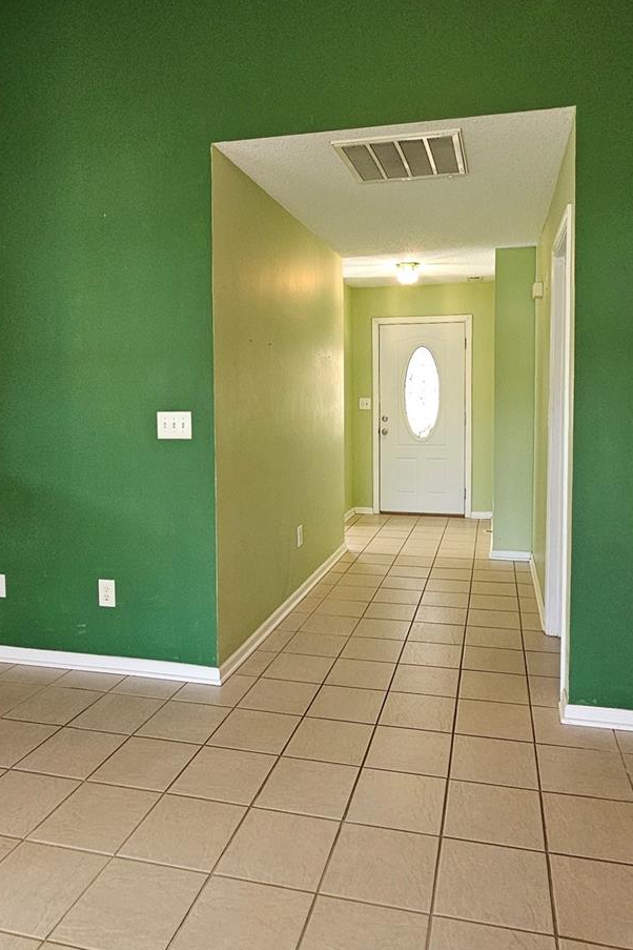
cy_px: 418
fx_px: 607
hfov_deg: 55.1
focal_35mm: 23
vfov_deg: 75.8
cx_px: 324
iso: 320
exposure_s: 1/60
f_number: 2.2
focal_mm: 2.2
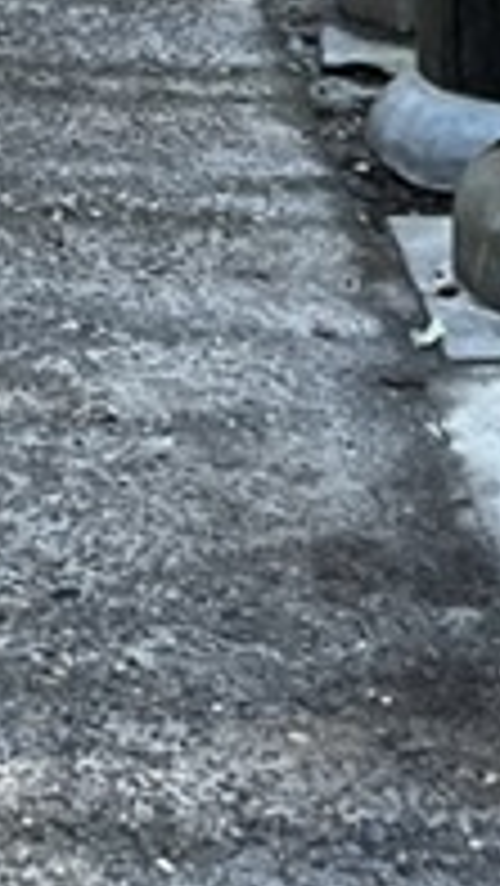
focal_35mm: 147
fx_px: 3460
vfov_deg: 12.8
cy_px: -868
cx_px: -288
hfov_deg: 8.1
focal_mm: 5.7
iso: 125
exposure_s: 1/98
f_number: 1.5
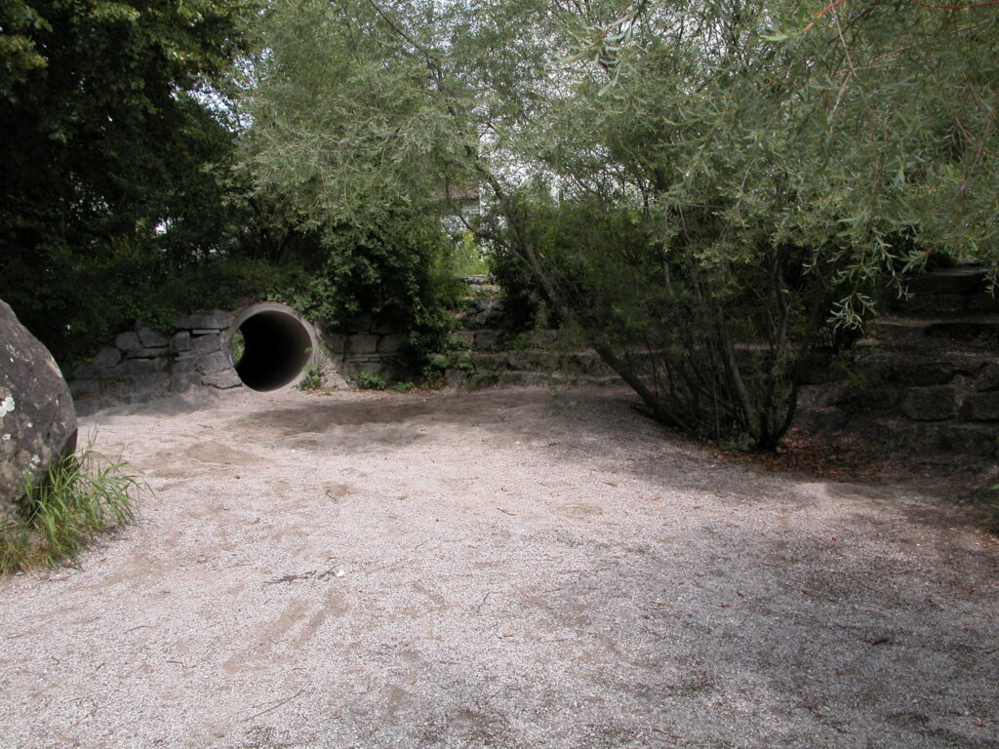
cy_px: 374
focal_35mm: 35
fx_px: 1010
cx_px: 500
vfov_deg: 40.7
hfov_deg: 52.6
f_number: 5.6
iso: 100
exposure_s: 1/232
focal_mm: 9
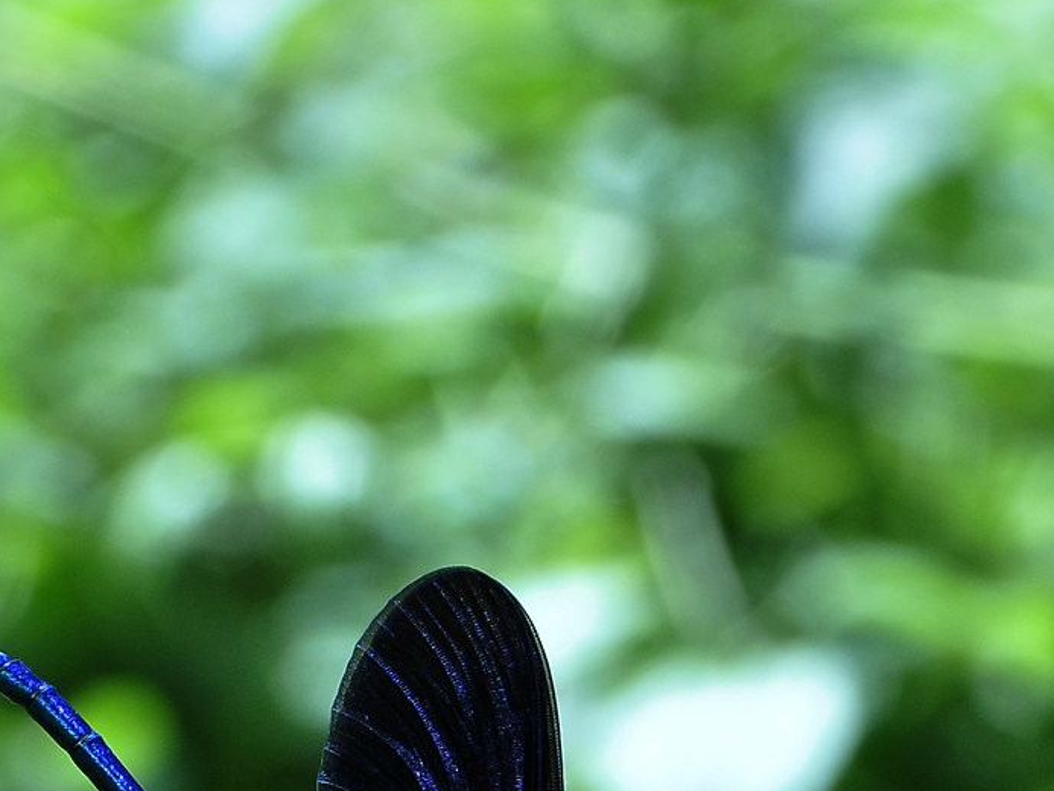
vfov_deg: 4.2
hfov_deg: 5.7
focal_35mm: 349
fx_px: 10628
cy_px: 1022
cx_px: 768
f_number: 10
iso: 400
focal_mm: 70
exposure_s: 1/200
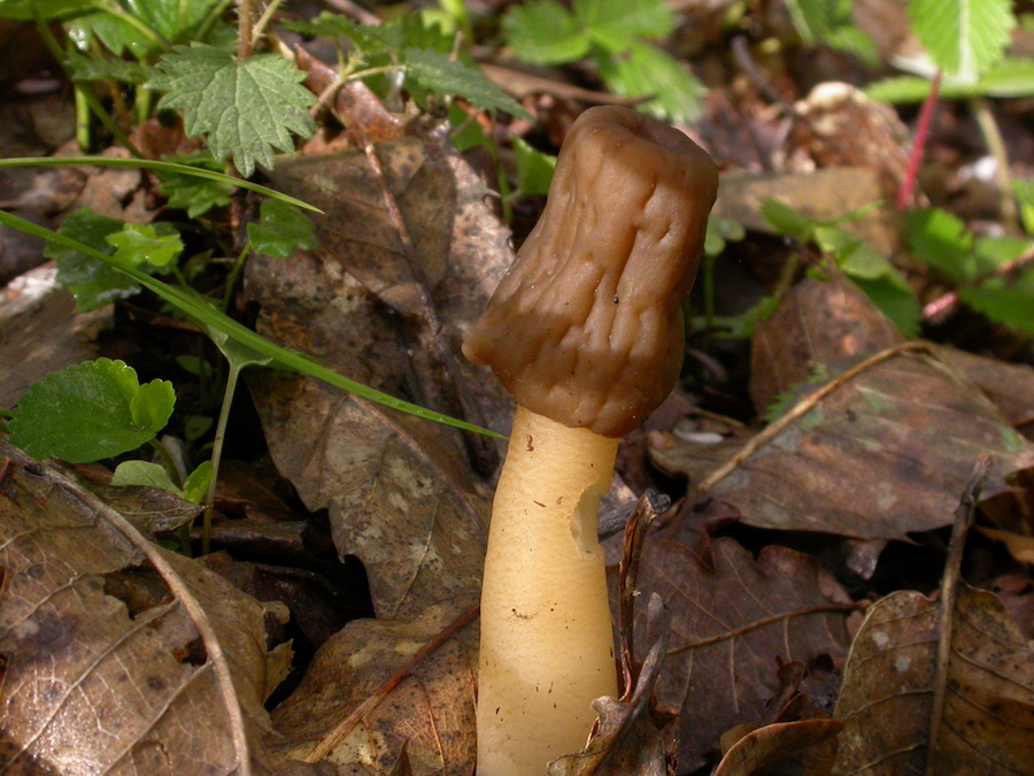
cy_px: 388
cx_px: 517
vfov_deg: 14.8
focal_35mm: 100
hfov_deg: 19.6
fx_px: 2987
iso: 200
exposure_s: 1/113
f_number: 8
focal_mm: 20.8
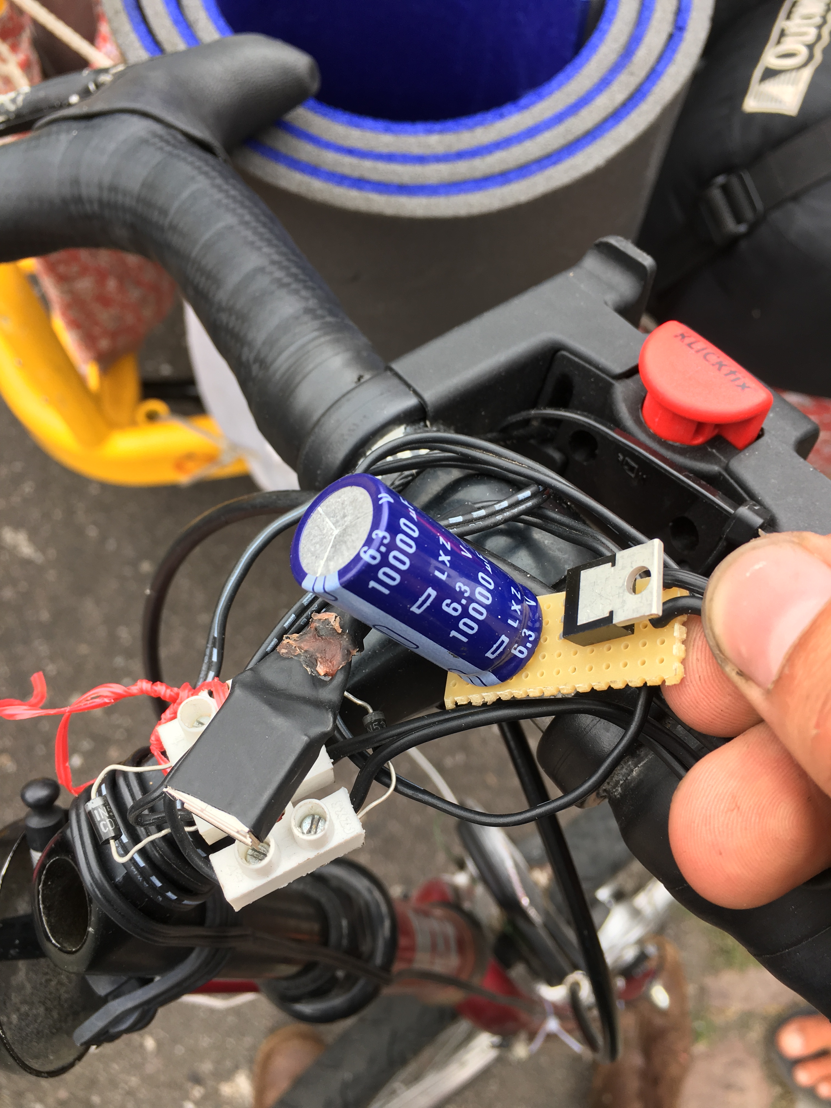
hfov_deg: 48.2
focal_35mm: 29
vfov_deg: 61.7
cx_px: 416
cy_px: 554
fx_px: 928
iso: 25
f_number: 2.2
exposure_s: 1/104
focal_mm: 4.15
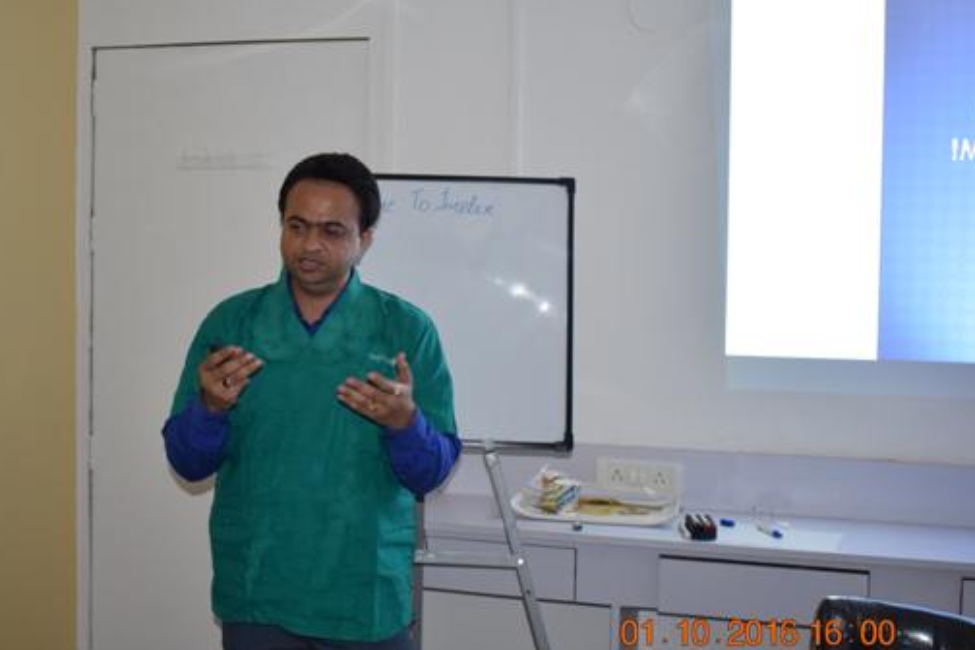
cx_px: 393
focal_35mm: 48
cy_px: 281
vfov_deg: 28.3
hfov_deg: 41.2
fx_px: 1290
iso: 1600
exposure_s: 1/60
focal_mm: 25
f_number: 4
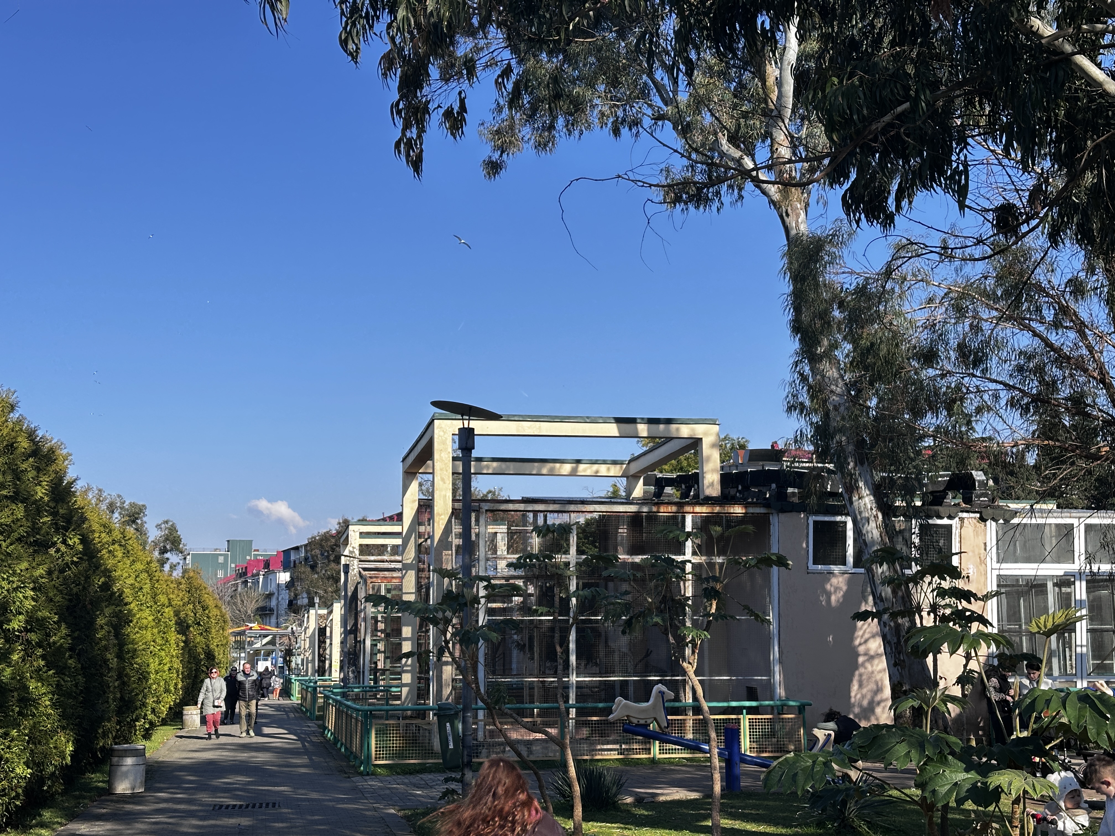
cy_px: 418
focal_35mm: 48
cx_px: 558
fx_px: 1546
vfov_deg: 30.3
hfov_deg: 39.7
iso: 64
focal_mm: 6.86
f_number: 1.78
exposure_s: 1/1541
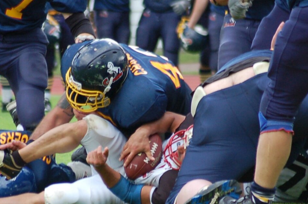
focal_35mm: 765
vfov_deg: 1.8
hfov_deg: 2.7
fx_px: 6533
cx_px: 157
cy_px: 147
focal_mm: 220
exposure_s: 1/500
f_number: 5.3
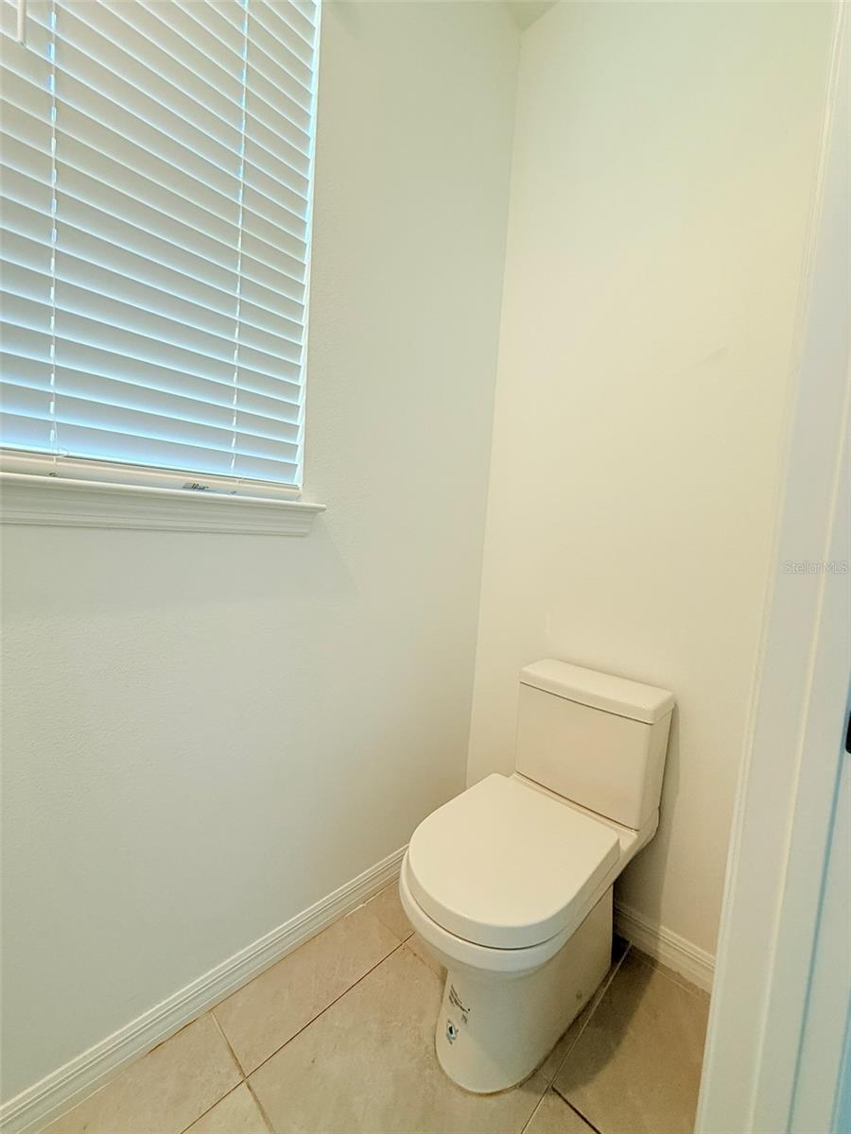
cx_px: 426
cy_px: 567
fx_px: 459
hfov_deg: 85.7
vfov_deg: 102.1
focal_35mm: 14
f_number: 2.2
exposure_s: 1/120
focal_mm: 2.22
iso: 200
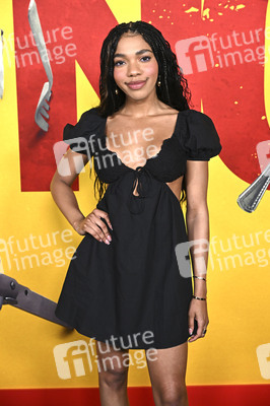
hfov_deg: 20.3
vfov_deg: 30.1
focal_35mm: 67
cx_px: 135
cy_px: 203
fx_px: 755
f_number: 5.6
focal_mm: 67
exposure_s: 1/250
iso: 2000
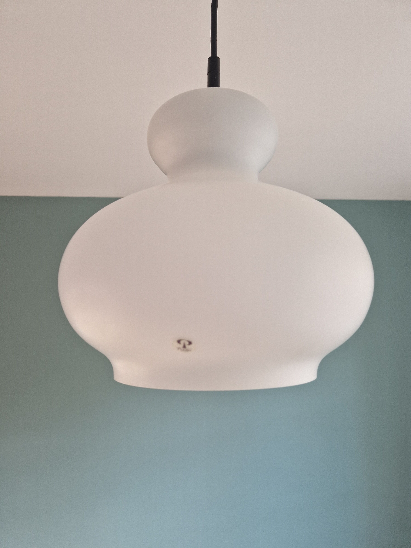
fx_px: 364
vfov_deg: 73.9
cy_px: 274
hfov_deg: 58.9
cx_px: 206
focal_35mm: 23
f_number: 1.8
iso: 50
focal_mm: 5.4
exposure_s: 1/100
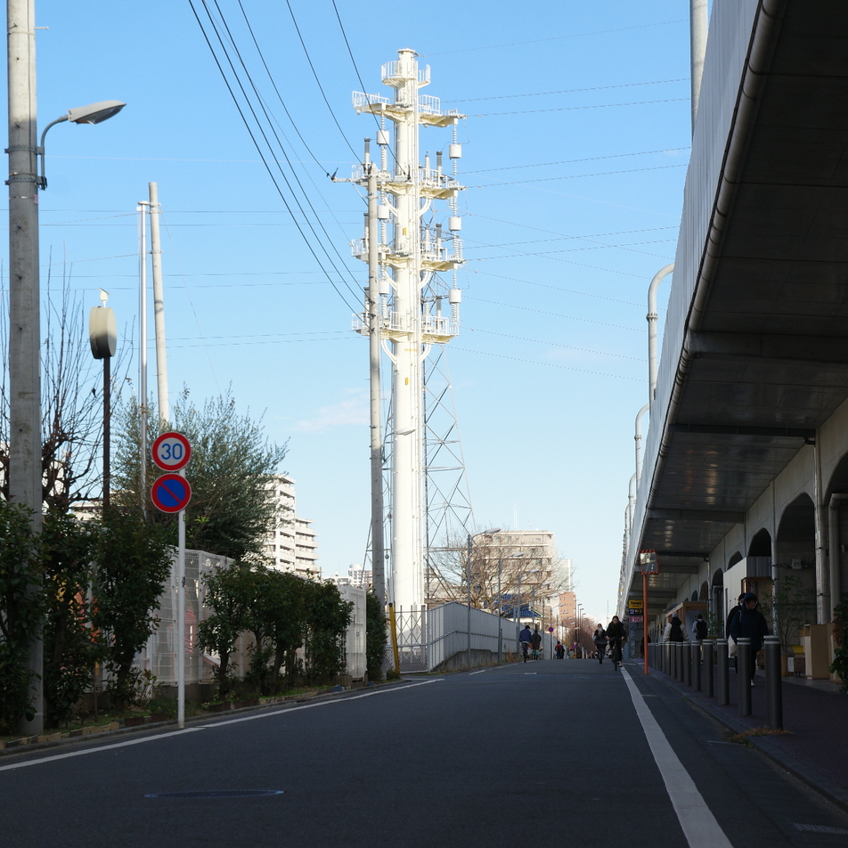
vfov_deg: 17.6
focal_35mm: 99
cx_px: 634
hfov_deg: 17.5
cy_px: 421
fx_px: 2744
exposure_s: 1/500
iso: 400
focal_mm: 50
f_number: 7.1
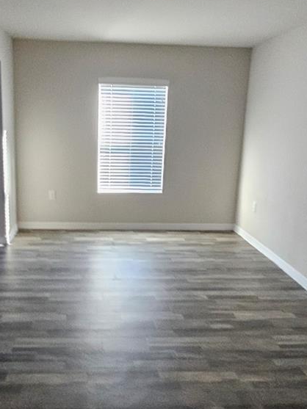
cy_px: 183
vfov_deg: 63.3
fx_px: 331
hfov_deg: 49.0
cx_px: 105
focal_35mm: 28
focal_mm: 2.2
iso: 400
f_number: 2.2
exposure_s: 1/40
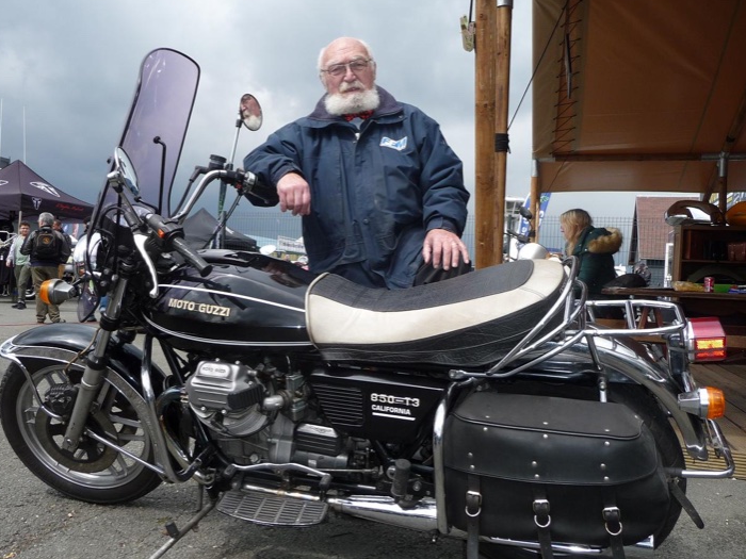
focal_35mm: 32
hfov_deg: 56.7
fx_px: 690
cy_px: 291
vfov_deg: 44.2
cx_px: 328
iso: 100
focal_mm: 4.7
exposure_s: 1/640
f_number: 3.3
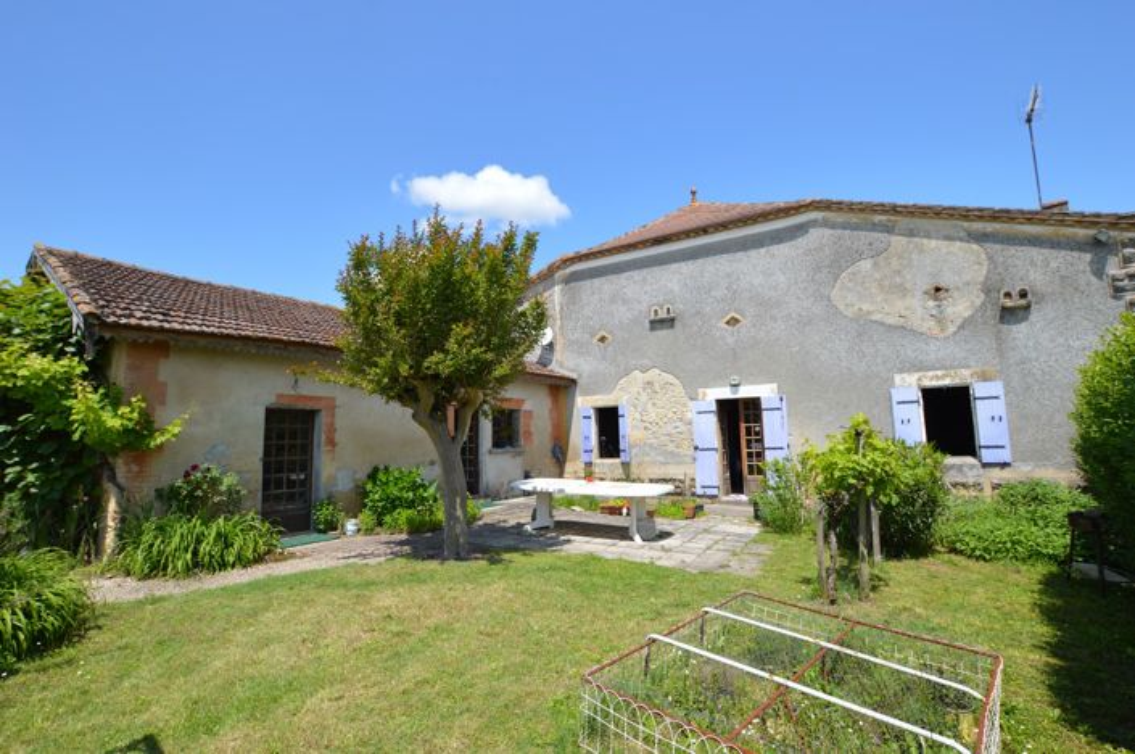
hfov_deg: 100.5
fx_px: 472
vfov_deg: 77.2
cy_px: 377
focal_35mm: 15
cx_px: 568
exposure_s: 1/200
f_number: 7.1
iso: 100
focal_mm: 10
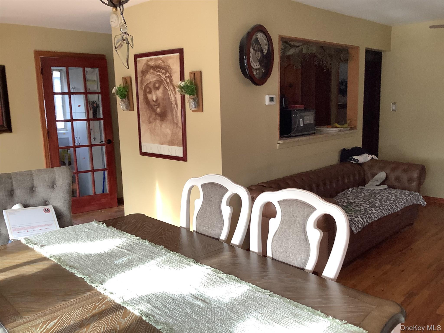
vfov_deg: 45.4
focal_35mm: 31
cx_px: 222
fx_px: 398
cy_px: 166
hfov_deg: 58.4
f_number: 2.4
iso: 100
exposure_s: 1/50
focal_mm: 3.3
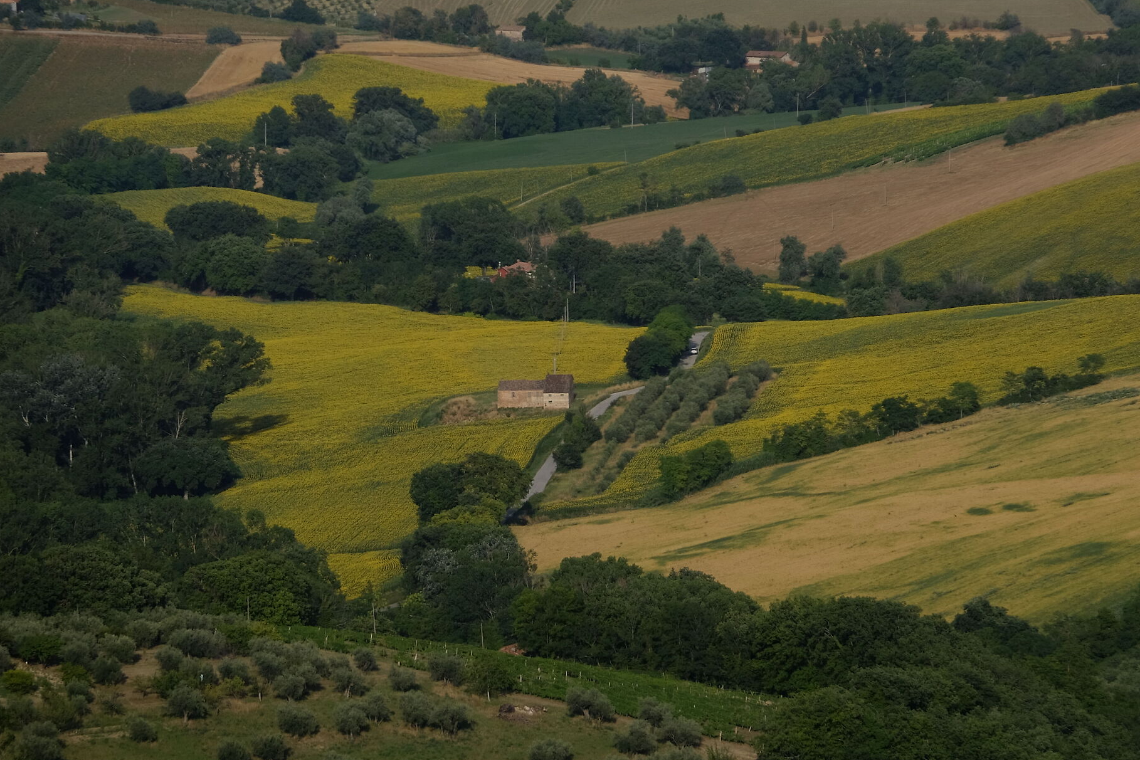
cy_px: 282
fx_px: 8486
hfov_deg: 7.7
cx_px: 638
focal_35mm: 268
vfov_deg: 5.1
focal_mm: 135
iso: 200
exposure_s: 1/1600
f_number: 5.6
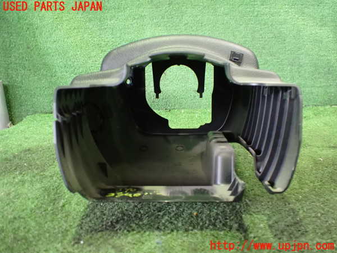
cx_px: 168
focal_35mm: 30
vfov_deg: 46.8
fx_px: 292
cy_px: 126
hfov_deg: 60.0
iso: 1250
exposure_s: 1/30
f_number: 2.3
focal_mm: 5.4
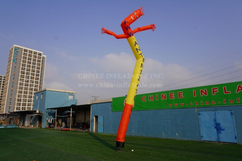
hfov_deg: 73.7
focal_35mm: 24
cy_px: 80
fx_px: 161
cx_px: 121
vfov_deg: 53.1
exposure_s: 1/200
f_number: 10
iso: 100
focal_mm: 16
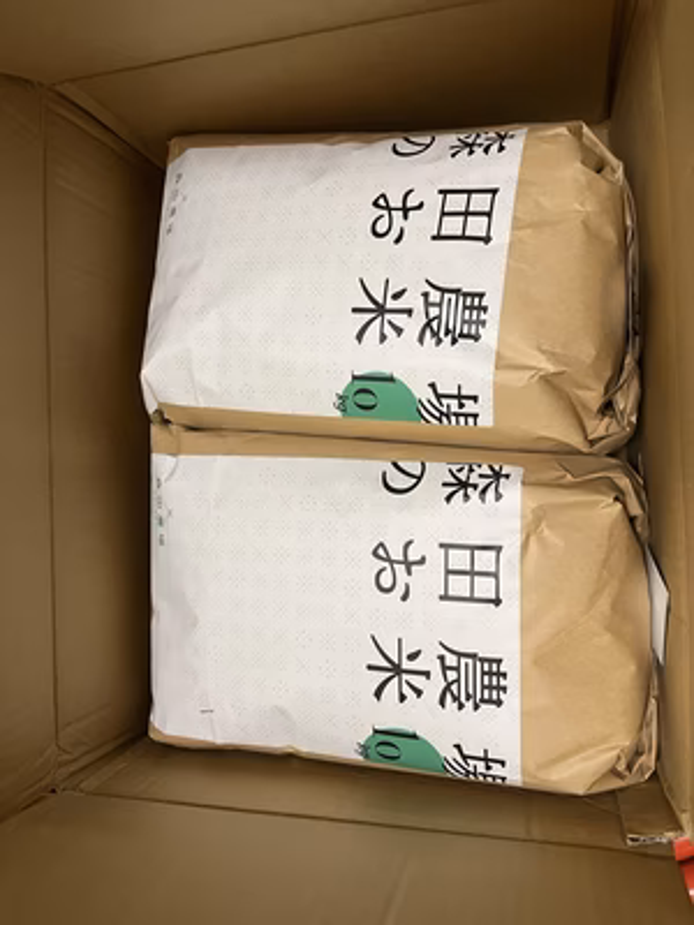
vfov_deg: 67.3
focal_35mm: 26
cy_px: 462
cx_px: 347
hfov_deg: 53.1
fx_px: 695
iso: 200
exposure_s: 1/60
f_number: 1.6
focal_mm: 5.1
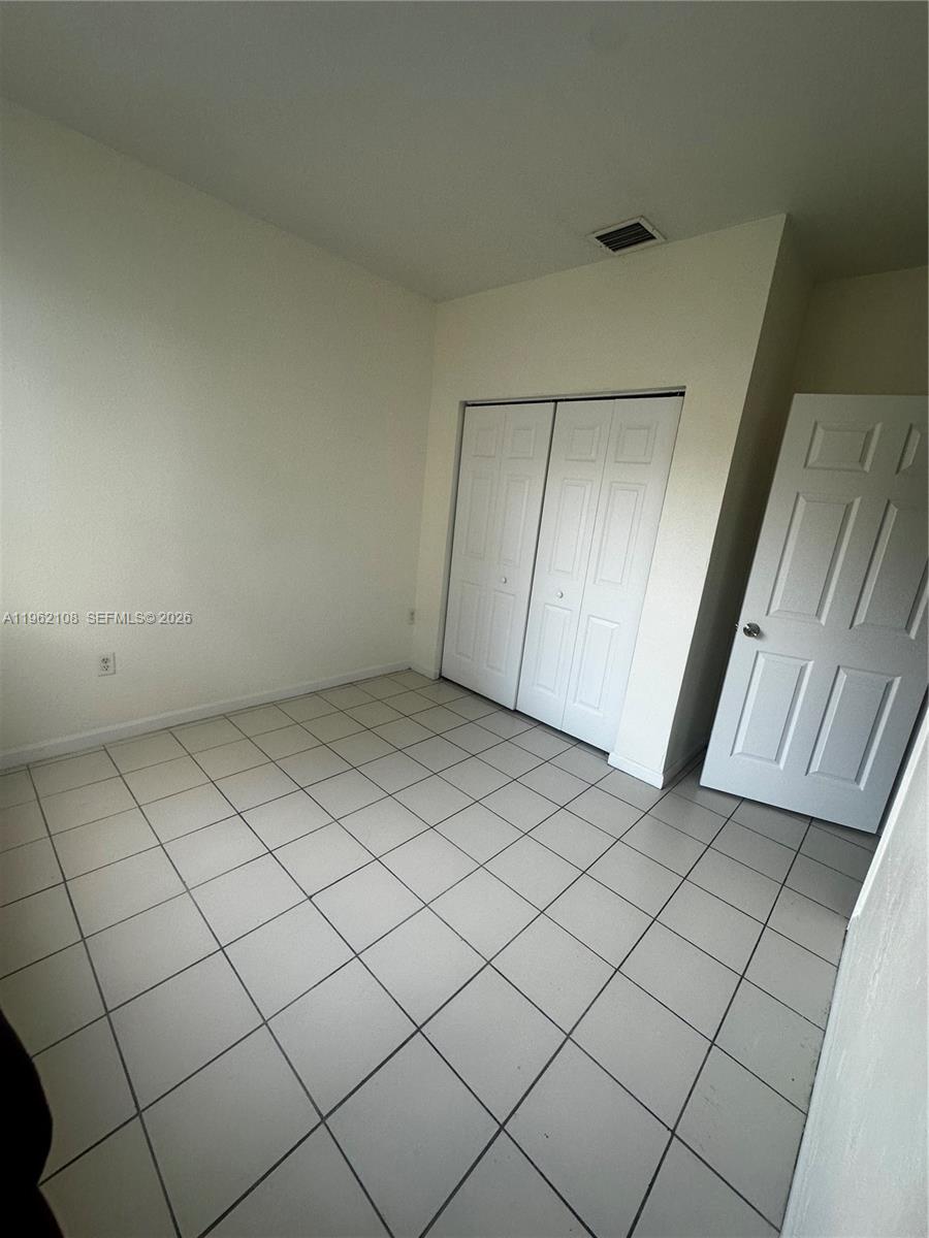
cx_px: 464
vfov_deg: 102.1
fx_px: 501
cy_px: 619
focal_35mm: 14
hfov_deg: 85.7
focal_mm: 2.22
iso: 125
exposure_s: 1/120
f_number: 2.2
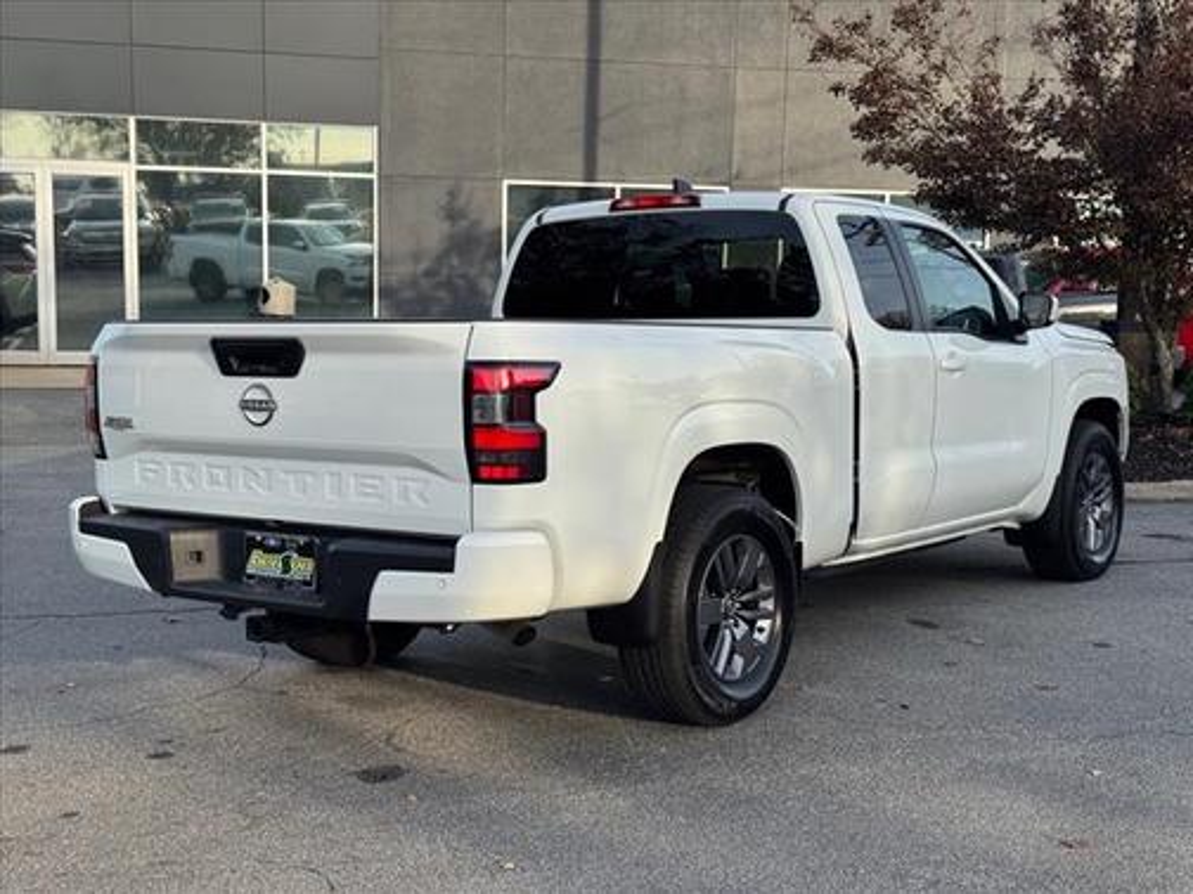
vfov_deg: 30.3
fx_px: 1654
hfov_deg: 39.7
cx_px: 596
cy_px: 447
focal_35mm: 48
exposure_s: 1/2110
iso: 64
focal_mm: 6.76
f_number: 1.78
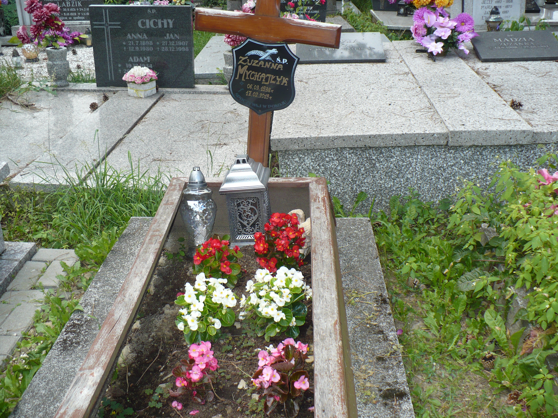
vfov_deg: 38.7
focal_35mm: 37
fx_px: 596
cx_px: 279
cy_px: 209
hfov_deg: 50.1
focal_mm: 6.1
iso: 100
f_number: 2.8
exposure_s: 1/320
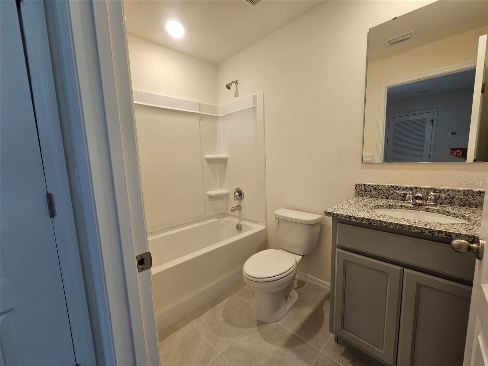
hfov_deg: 106.2
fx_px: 183
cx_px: 244
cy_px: 183
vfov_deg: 89.9
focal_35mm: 13
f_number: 2.2
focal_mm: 2.2
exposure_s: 1/60
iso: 100
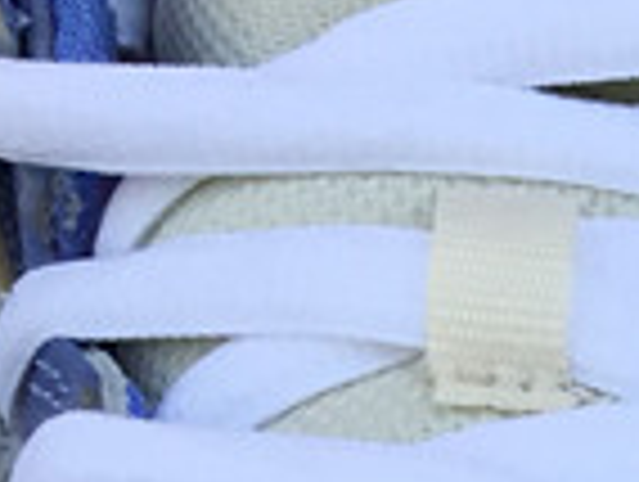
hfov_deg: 9.1
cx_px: 1503
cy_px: 1403
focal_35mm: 196
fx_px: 3624
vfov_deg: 6.9
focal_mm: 3.3
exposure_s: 1/359
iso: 25
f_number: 2.4
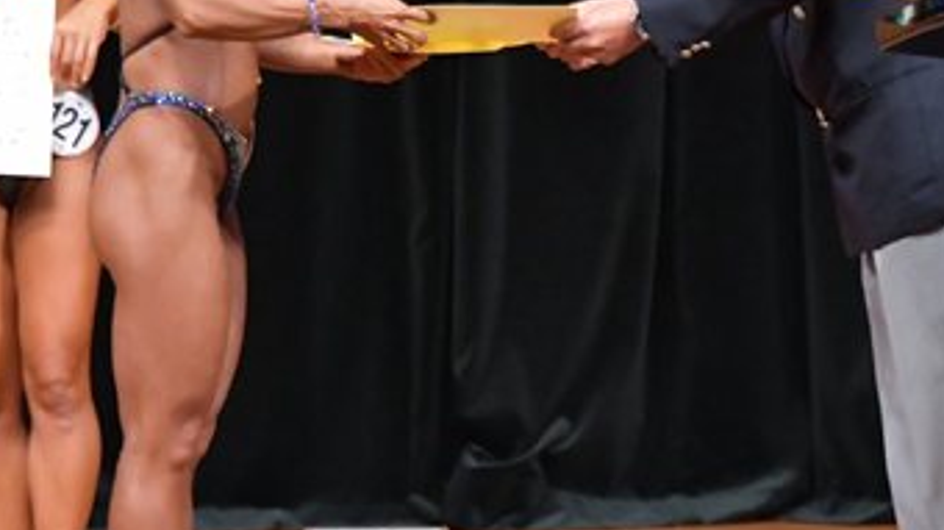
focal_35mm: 645
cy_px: 108
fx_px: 16140
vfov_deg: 1.9
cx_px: 615
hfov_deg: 3.3
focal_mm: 180
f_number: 5.6
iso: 6400
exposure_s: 1/400
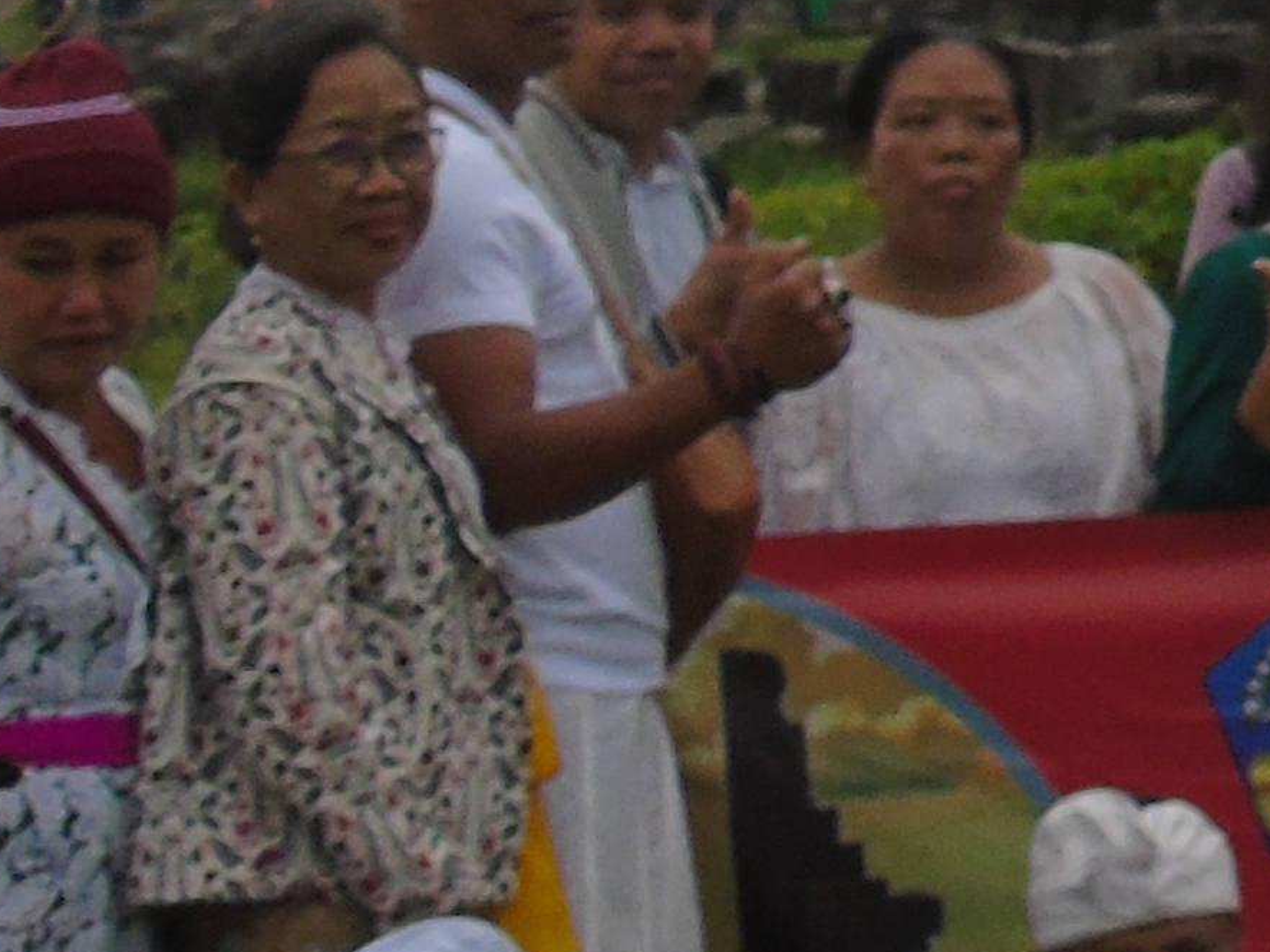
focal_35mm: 198
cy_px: -477
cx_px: 2435
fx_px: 7265
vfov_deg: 7.4
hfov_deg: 9.4
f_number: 3.8
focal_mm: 6.1
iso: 80
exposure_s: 1/50
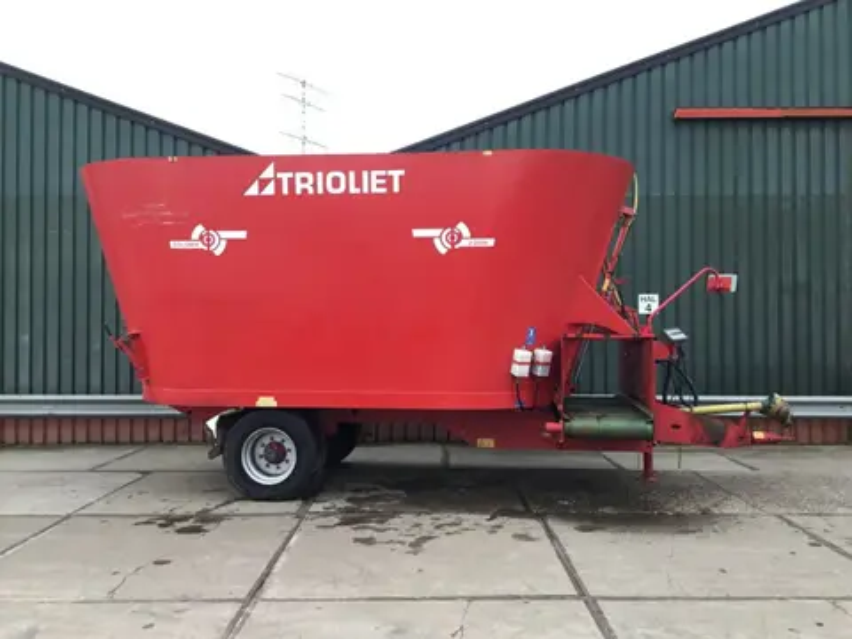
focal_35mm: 31
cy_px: 320
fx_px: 763
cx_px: 426
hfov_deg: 58.4
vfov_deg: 45.4
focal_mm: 3.3
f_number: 2.4
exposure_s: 1/135
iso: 25
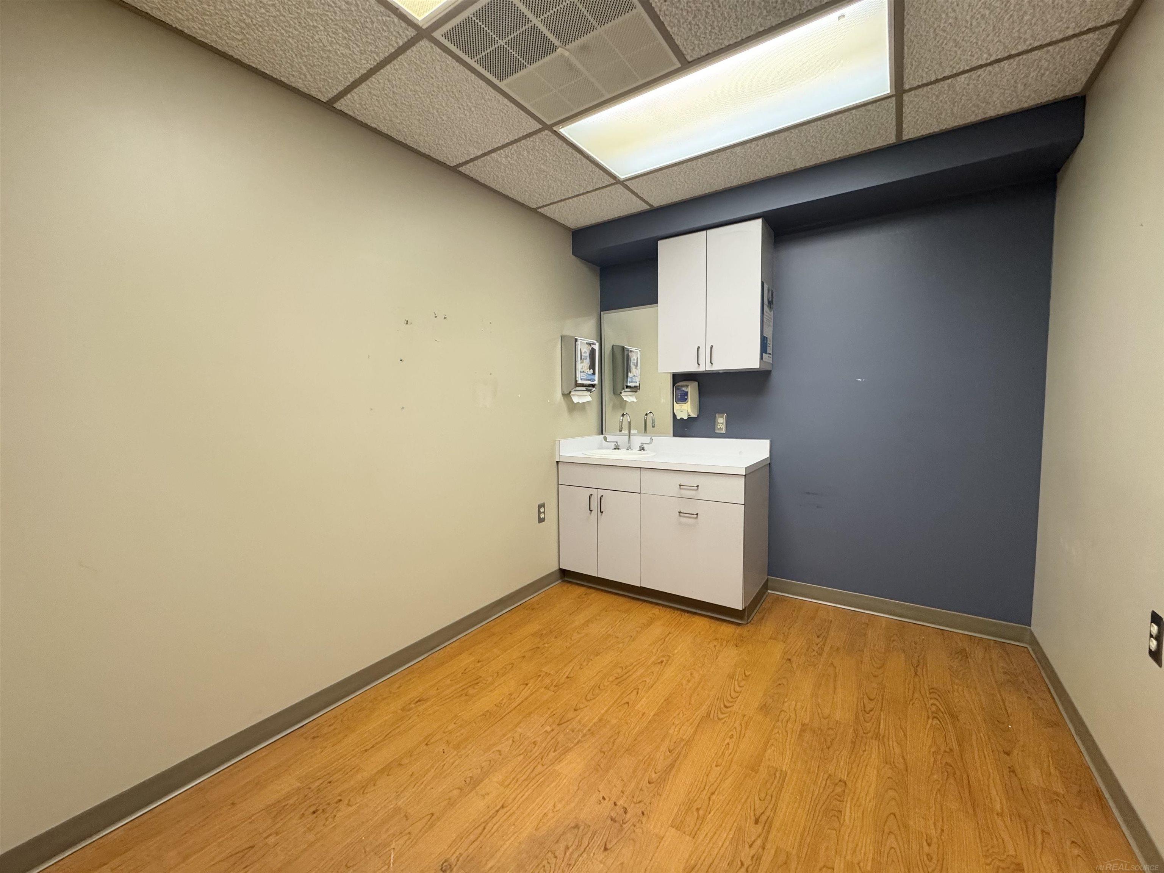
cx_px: 582
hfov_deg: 102.1
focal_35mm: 14
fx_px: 471
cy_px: 436
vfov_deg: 85.7
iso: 250
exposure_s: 1/60
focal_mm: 2.22
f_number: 2.2
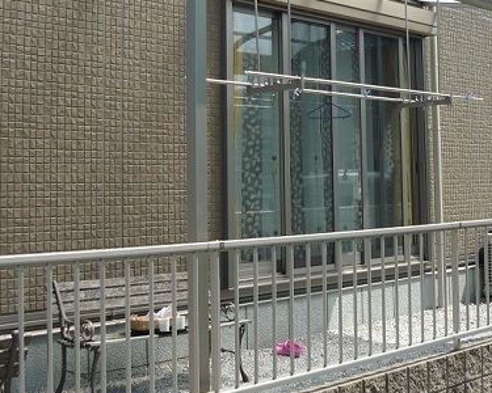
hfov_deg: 31.5
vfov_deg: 25.3
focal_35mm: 59
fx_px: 859
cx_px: 352
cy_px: 77
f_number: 8
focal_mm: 5.5
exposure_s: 1/125
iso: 100
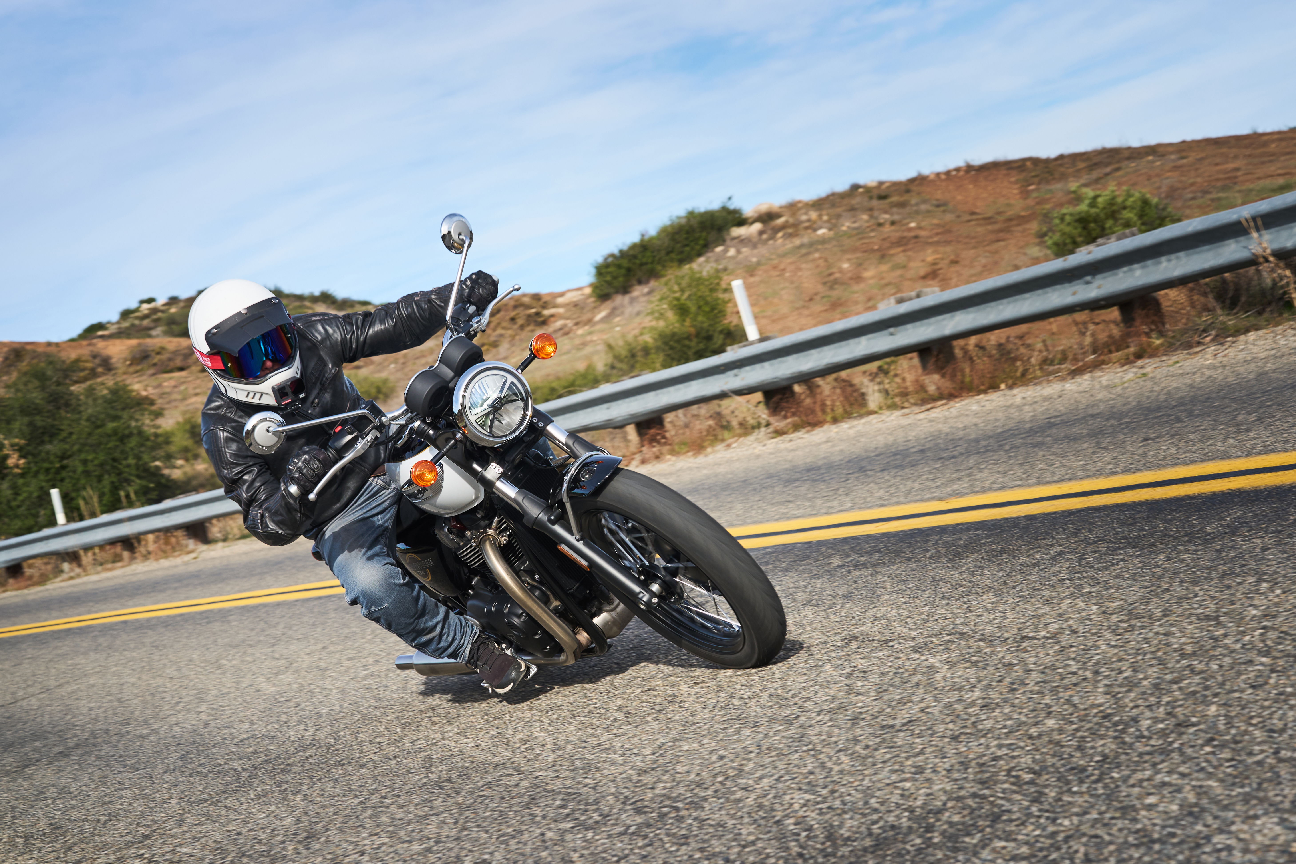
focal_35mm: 59
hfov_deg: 33.9
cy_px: 432
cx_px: 648
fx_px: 2124
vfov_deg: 23.0
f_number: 7.1
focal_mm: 59
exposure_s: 1/800
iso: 250
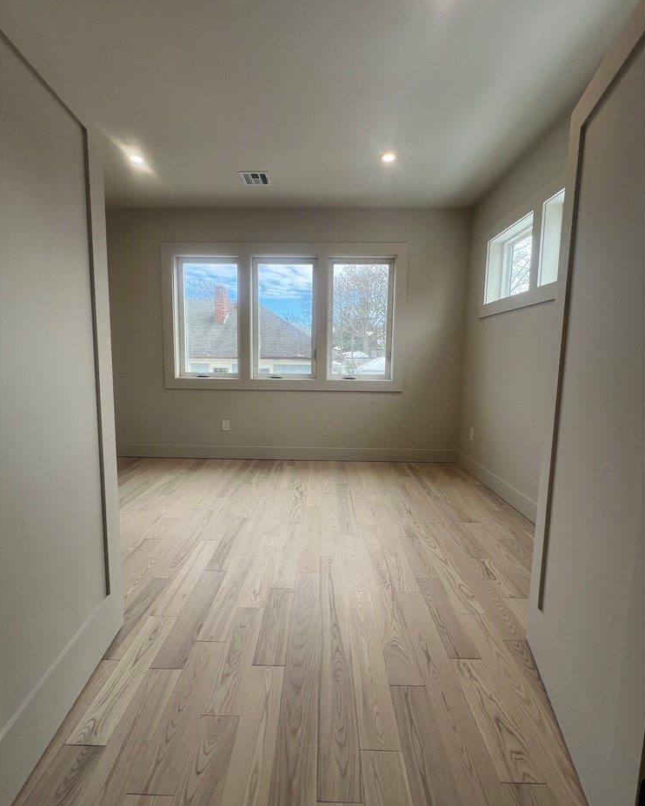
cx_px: 315
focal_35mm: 14
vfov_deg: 100.7
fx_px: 334
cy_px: 400
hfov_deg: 87.9
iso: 32
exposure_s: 1/154
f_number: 1.8
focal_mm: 1.57
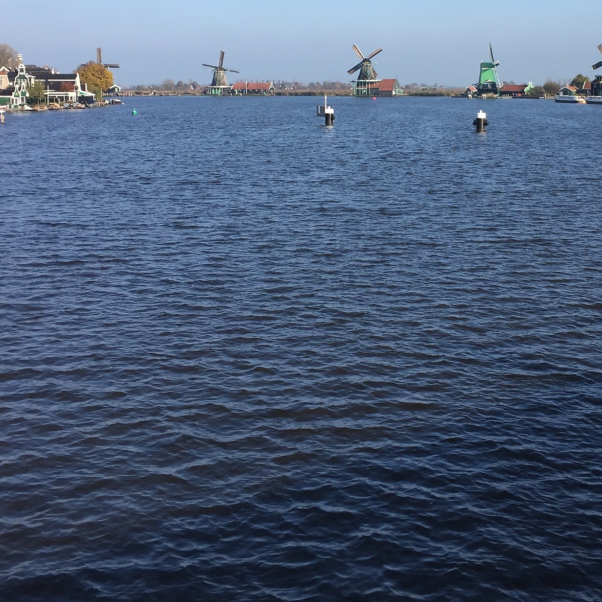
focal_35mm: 50
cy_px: 127
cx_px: 385
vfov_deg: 33.1
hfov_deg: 33.8
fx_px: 984
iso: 32
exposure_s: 1/1163
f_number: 2.2
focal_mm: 4.15
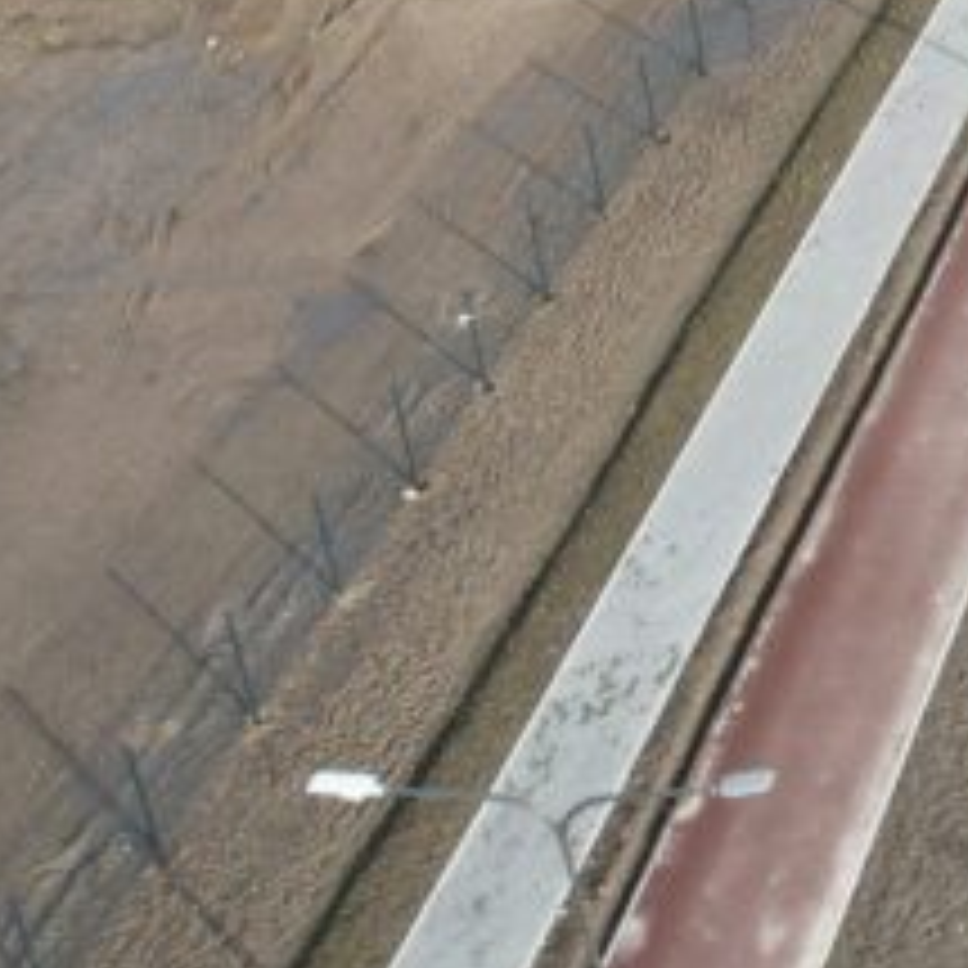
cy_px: -115
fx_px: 2816
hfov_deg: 16.3
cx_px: 1756
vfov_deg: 18.7
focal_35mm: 89
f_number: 2.8
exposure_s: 1/640
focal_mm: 8.38
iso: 100
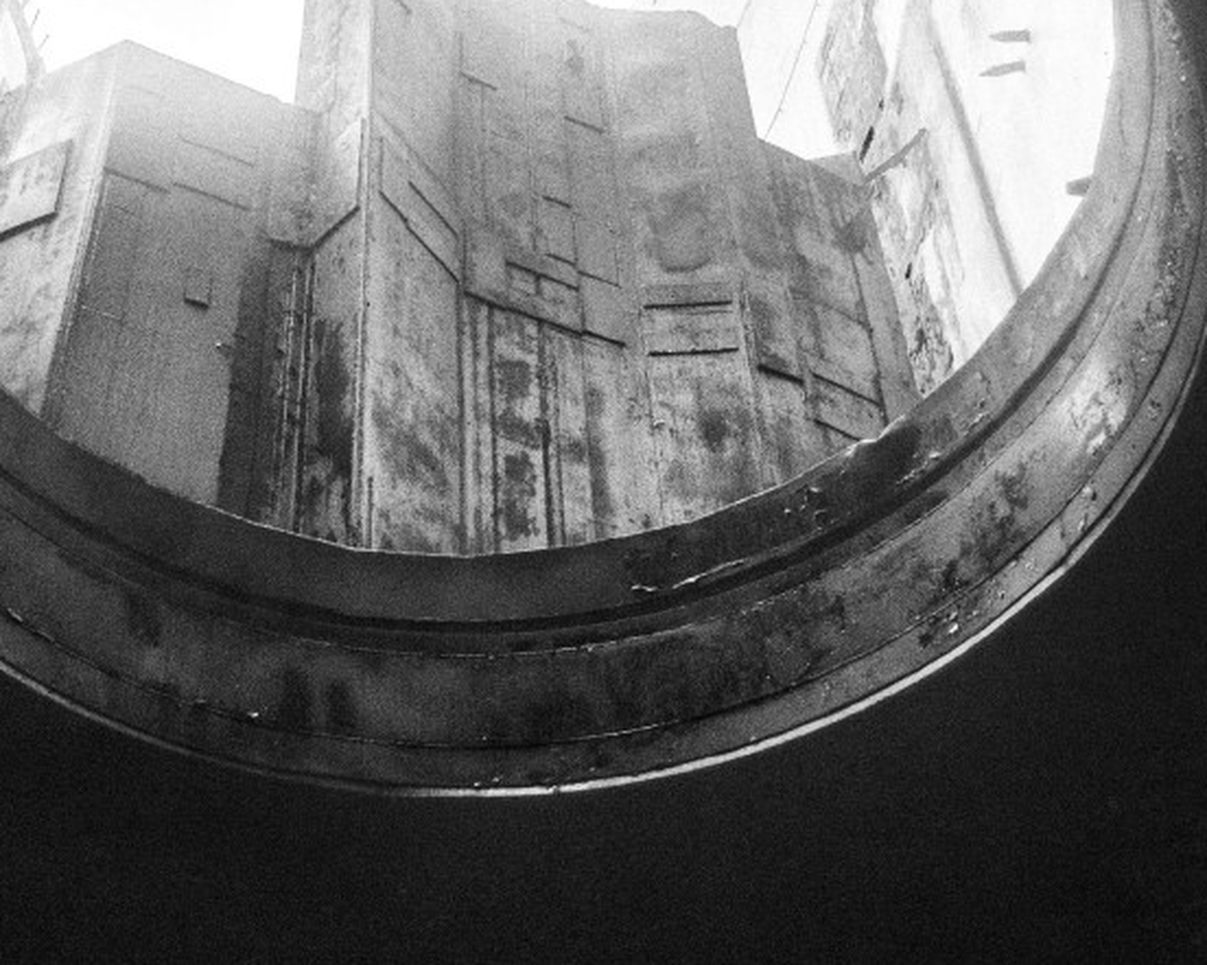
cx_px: 474
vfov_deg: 27.3
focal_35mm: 55
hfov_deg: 34.0
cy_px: 281
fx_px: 1964
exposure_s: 1/3000
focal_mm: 18
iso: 800
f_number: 3.5
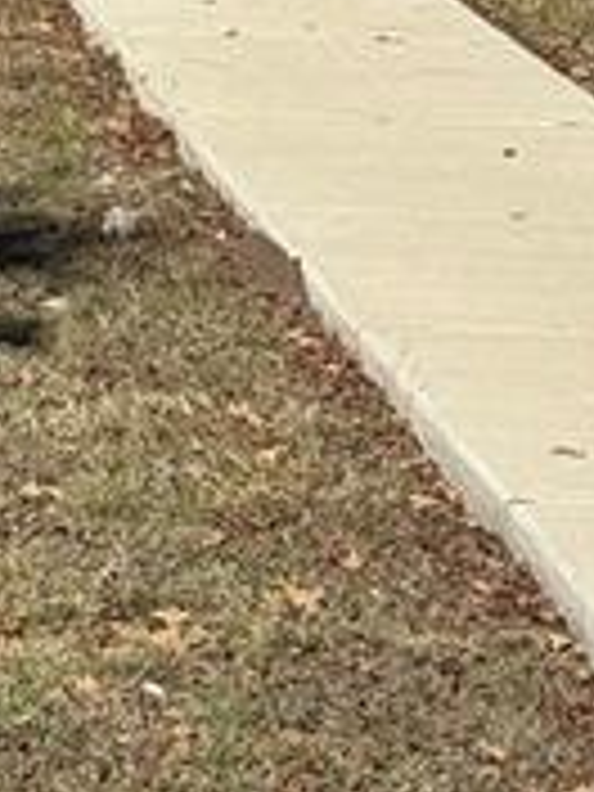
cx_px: -108
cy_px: -405
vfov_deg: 9.2
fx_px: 4782
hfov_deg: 7.1
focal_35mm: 209
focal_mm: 6.76
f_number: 1.78
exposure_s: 1/4608
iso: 64
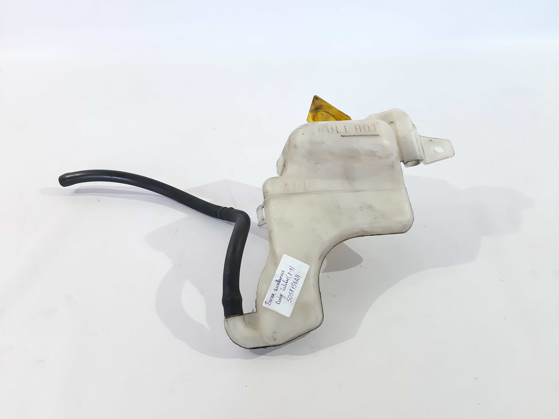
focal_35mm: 27
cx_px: 280
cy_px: 210
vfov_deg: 51.4
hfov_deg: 65.3
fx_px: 436
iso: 160
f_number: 1.7
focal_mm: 3.93
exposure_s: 1/50
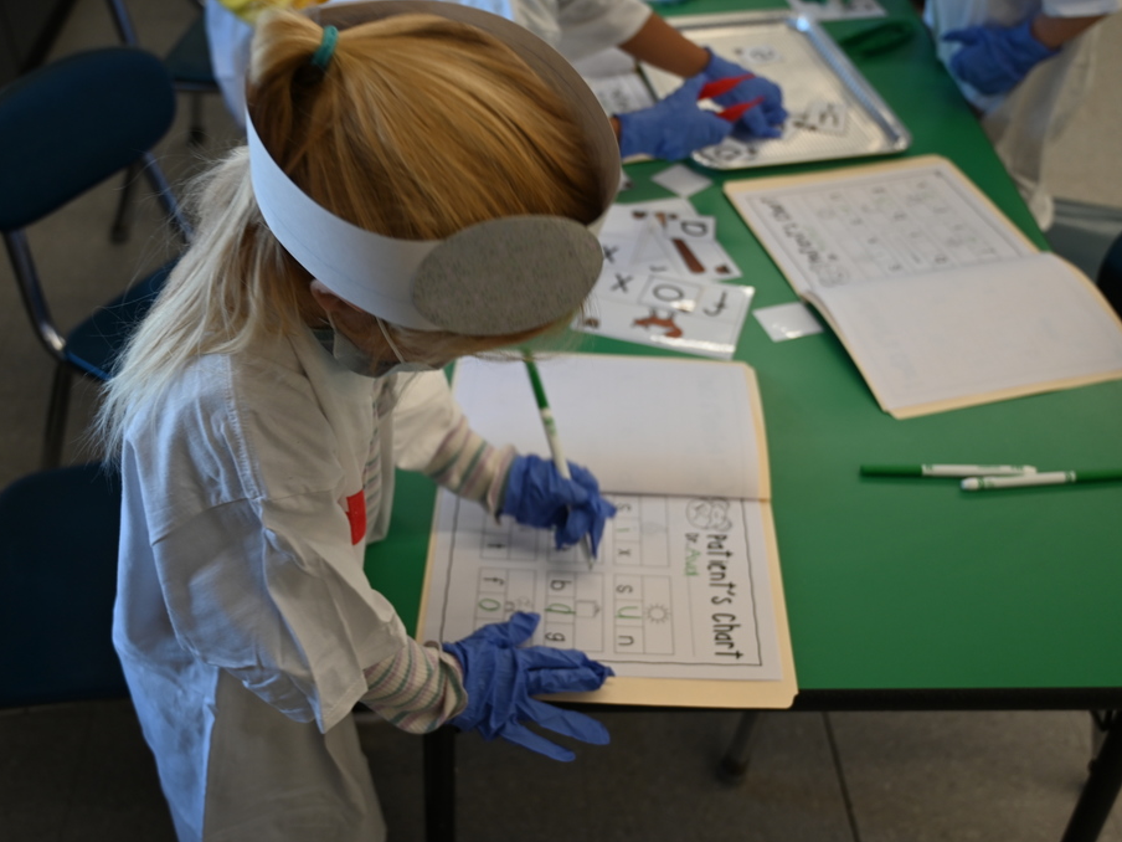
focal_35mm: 38
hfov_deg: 49.4
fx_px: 1217
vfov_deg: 38.1
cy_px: 422
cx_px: 508
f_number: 4
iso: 560
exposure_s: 1/125
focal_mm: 34.5
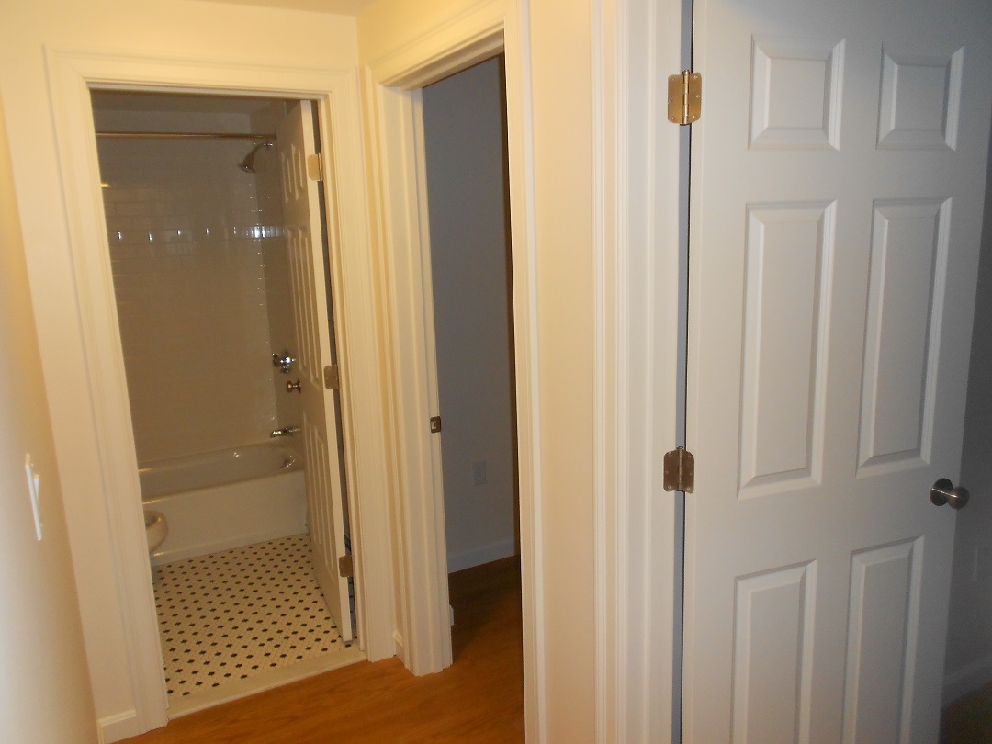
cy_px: 372
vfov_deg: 53.1
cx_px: 496
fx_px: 745
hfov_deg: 67.3
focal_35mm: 26
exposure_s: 1/25
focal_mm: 4.6
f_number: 3.2
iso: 200
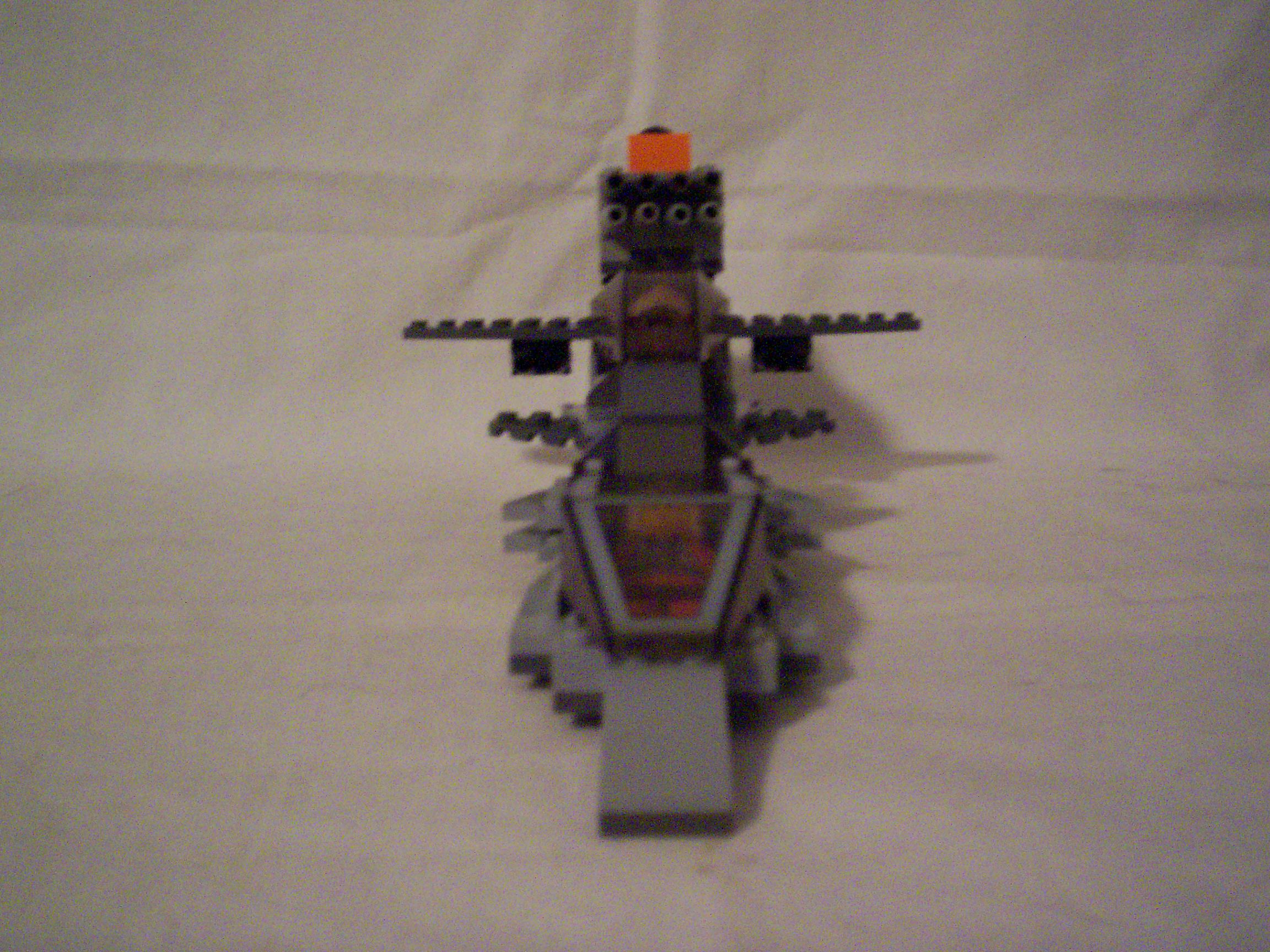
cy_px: 476
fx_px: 1321
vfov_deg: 39.7
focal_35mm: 36
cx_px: 635
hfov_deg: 51.4
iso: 400
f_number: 4.5
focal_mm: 5.9
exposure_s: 1/8
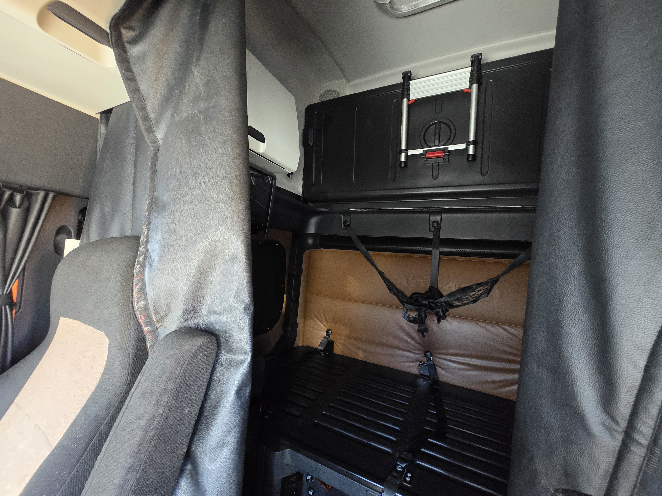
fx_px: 249
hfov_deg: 106.2
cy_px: 248
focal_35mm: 13
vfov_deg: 89.9
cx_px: 331
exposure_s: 1/60
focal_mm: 1.7
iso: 1000
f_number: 2.2
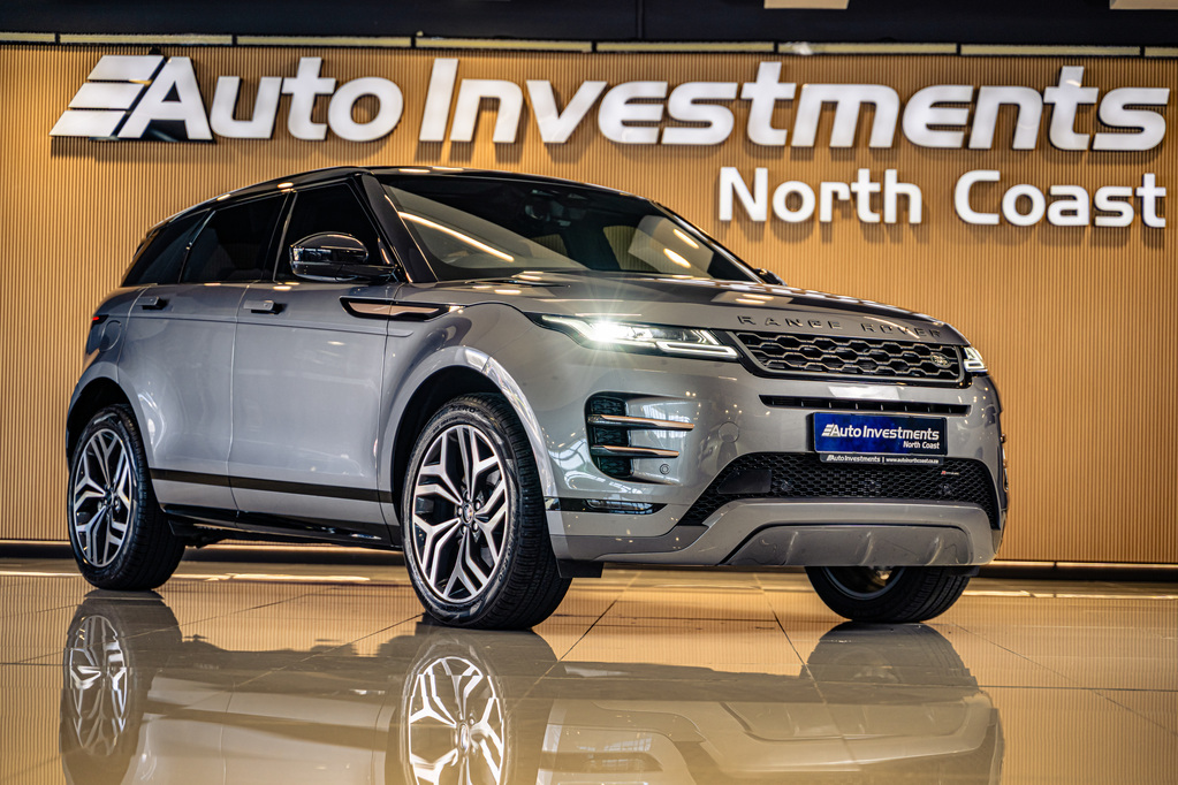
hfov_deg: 27.0
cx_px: 589
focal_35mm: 75
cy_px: 392
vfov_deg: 18.2
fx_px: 2454
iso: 250
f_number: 2.8
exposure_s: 1/160
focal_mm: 75
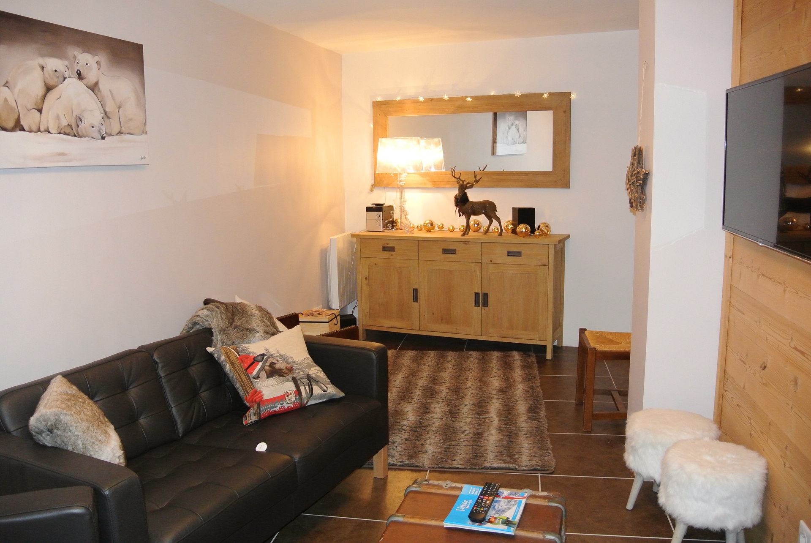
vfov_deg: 45.1
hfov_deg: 63.6
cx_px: 406
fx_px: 654
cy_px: 272
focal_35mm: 29
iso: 800
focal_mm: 11
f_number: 3.5
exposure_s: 1/60
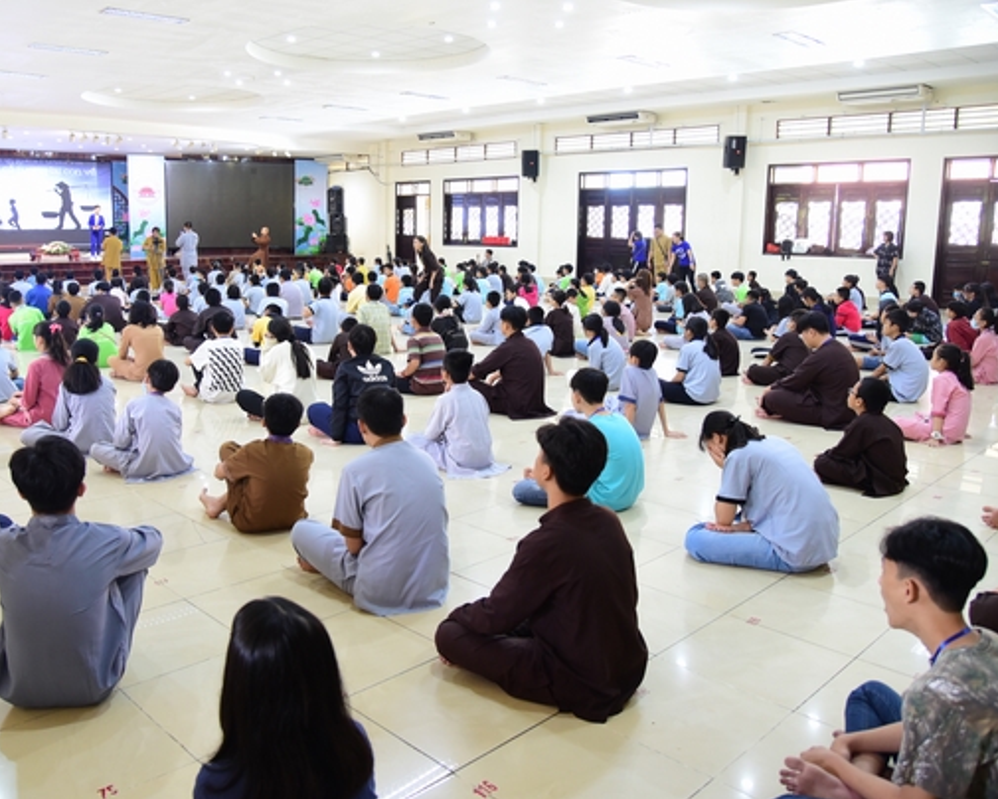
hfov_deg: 60.1
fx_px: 857
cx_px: 413
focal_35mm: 29
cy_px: 381
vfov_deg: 50.0
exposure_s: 1/50
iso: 2000
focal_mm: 24
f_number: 4
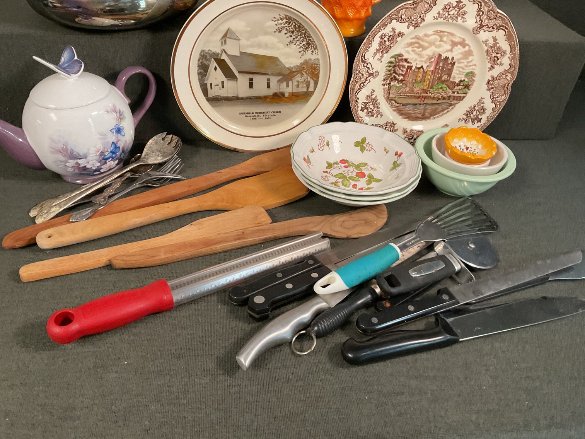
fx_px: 490
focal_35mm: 29
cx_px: 292
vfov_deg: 48.2
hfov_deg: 61.7
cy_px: 220
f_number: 1.8
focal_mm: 3
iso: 200
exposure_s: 1/60
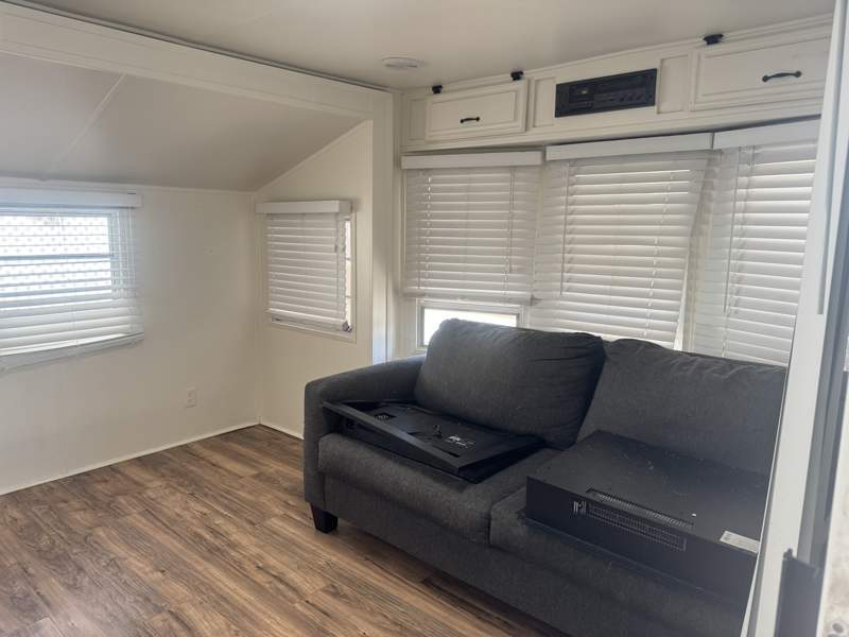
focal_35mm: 24
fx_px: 589
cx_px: 424
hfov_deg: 71.6
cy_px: 318
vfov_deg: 56.8
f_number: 1.78
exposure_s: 1/121
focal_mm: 6.76
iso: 200
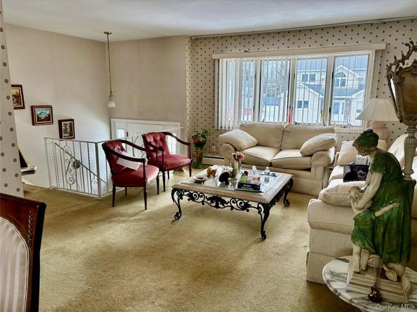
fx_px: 313
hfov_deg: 67.3
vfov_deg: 53.0
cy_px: 156
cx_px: 208
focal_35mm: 26
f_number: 1.6
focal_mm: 5.96
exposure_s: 1/141
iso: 125
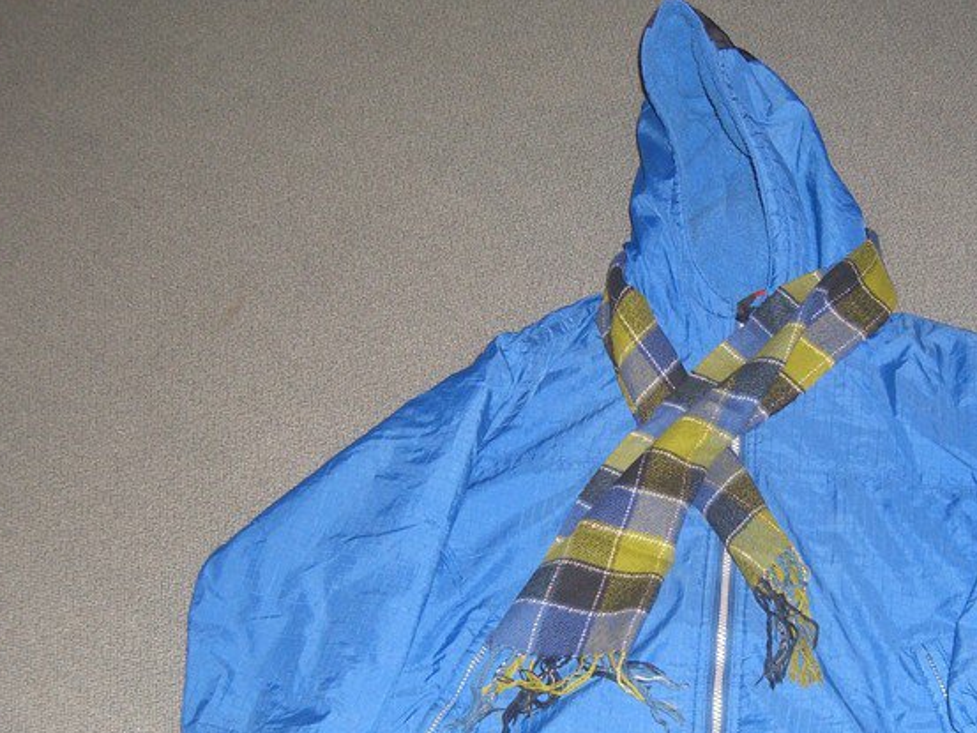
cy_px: 500
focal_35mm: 55
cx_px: 678
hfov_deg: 34.5
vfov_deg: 26.4
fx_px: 1553
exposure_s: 1/60
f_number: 2.8
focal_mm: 7.9
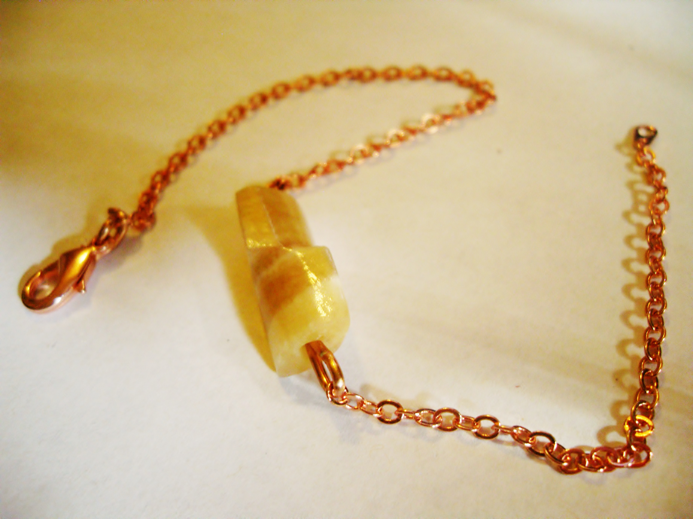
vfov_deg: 41.8
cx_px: 346
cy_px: 260
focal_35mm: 34
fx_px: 681
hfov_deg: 54.0
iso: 100
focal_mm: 6.3
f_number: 2.8
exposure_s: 1/8
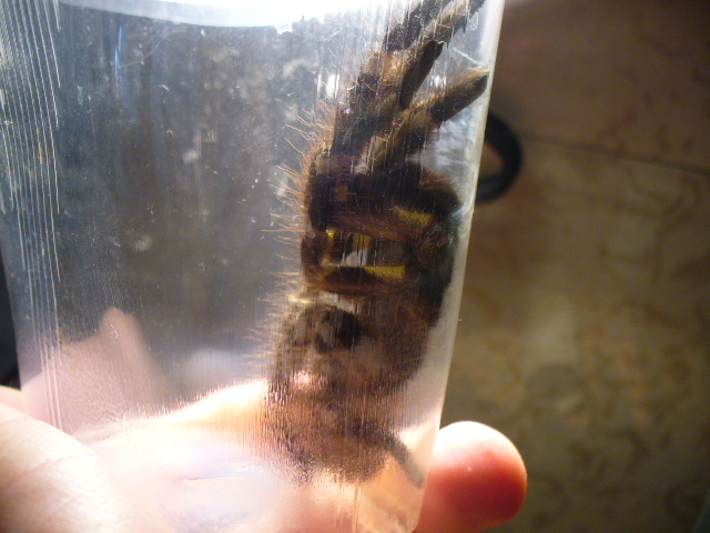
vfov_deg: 38.7
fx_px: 759
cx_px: 355
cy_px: 266
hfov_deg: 50.1
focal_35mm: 37
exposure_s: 1/30
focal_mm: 6.1
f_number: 2.8
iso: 100
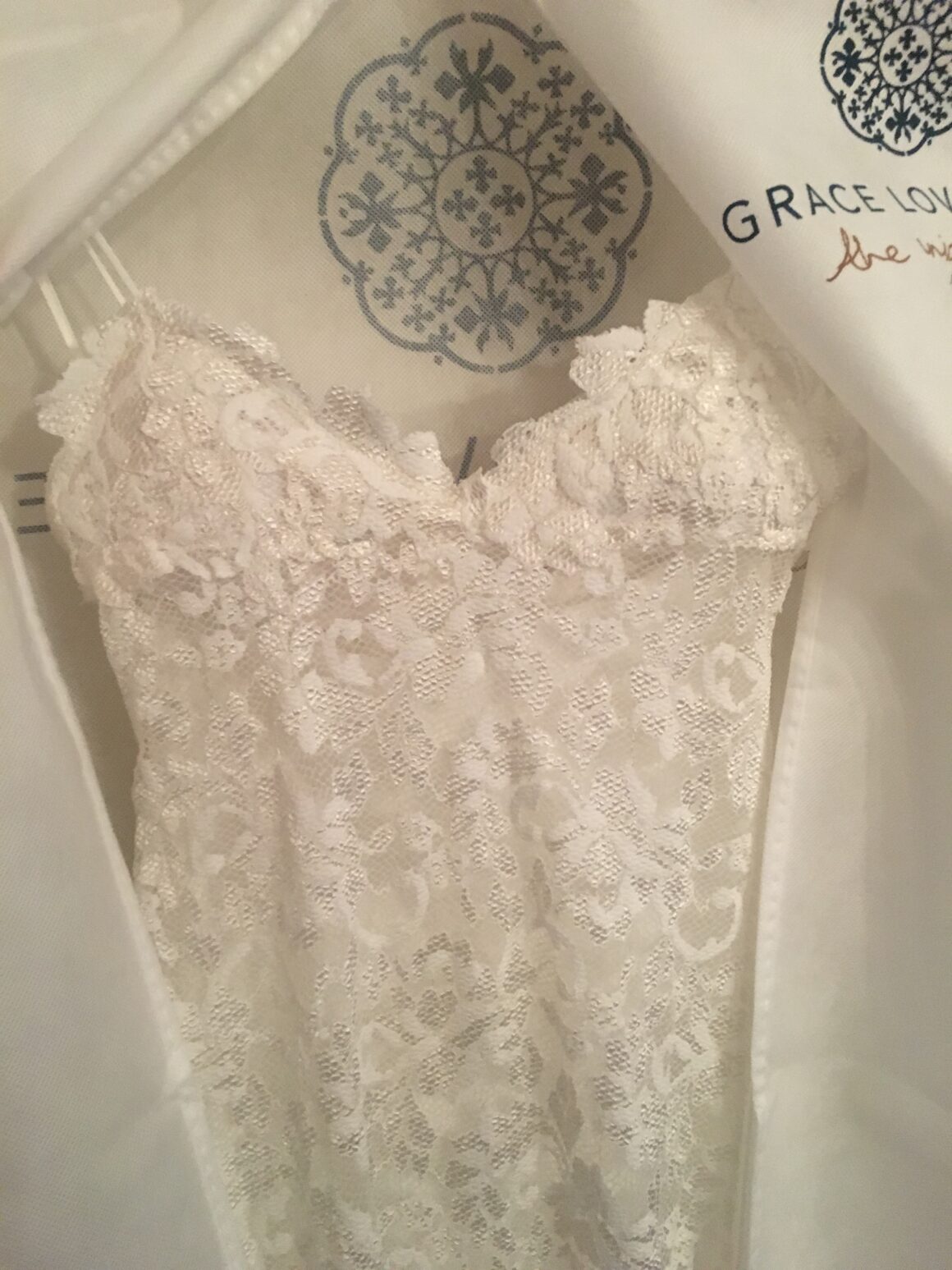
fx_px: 1064
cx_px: 476
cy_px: 635
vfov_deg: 61.7
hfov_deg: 48.2
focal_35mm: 29
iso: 200
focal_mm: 4.15
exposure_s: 1/25
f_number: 2.2
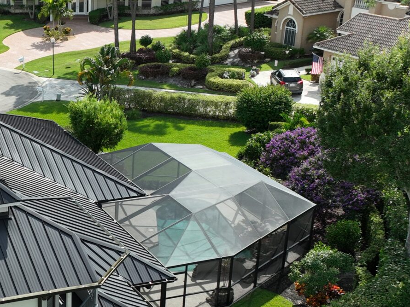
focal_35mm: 69
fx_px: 817
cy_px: 257
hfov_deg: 25.4
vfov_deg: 21.0
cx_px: -75
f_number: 2.8
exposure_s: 1/240
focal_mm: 12.29
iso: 140
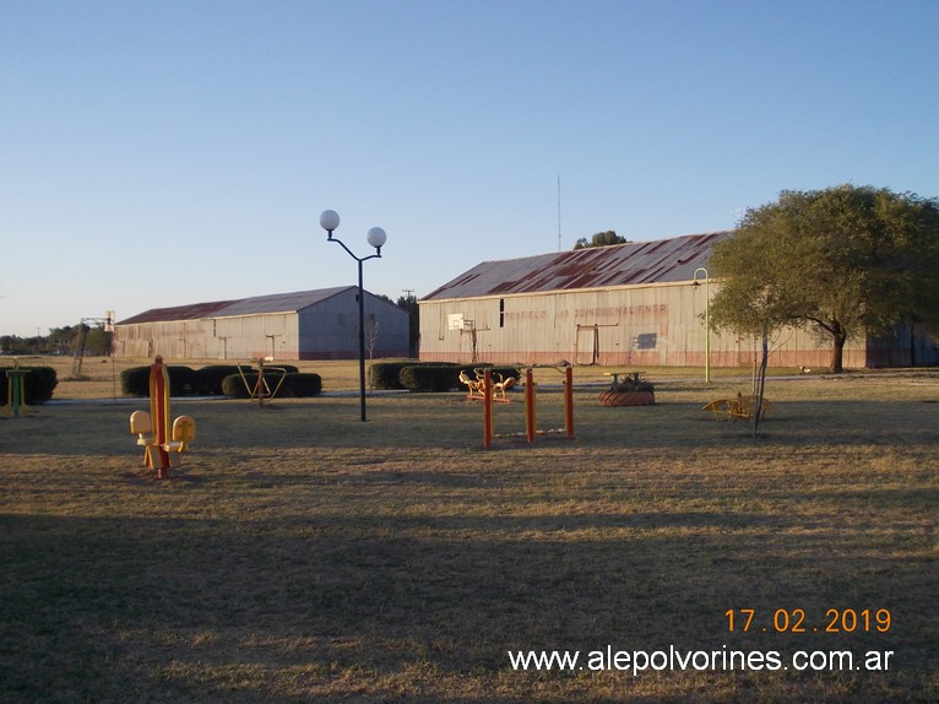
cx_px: 470
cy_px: 352
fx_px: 1030
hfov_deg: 49.0
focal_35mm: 38
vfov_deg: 37.7
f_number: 6.2
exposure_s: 1/125
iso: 80
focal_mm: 5.3
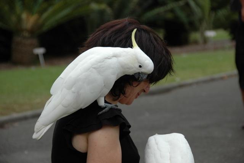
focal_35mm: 158
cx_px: 122
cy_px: 82
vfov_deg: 8.7
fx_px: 1067
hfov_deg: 13.0
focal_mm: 105
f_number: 5.6
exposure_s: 1/400
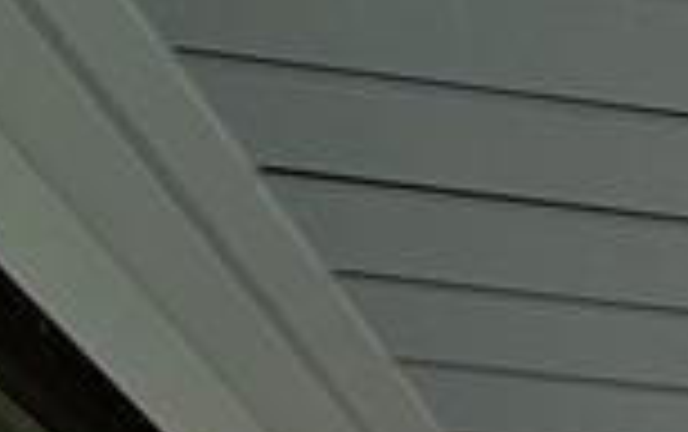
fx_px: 1858
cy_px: 1220
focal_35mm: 99
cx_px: 1551
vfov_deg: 10.3
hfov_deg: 14.9
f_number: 2.2
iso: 40
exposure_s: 1/171
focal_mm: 2.22
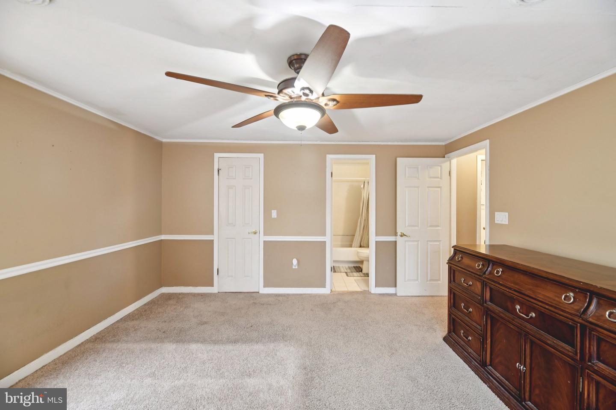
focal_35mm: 14
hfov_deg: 104.3
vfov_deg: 81.2
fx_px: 240
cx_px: 308
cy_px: 205
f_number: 8
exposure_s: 1/4
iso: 400
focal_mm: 14
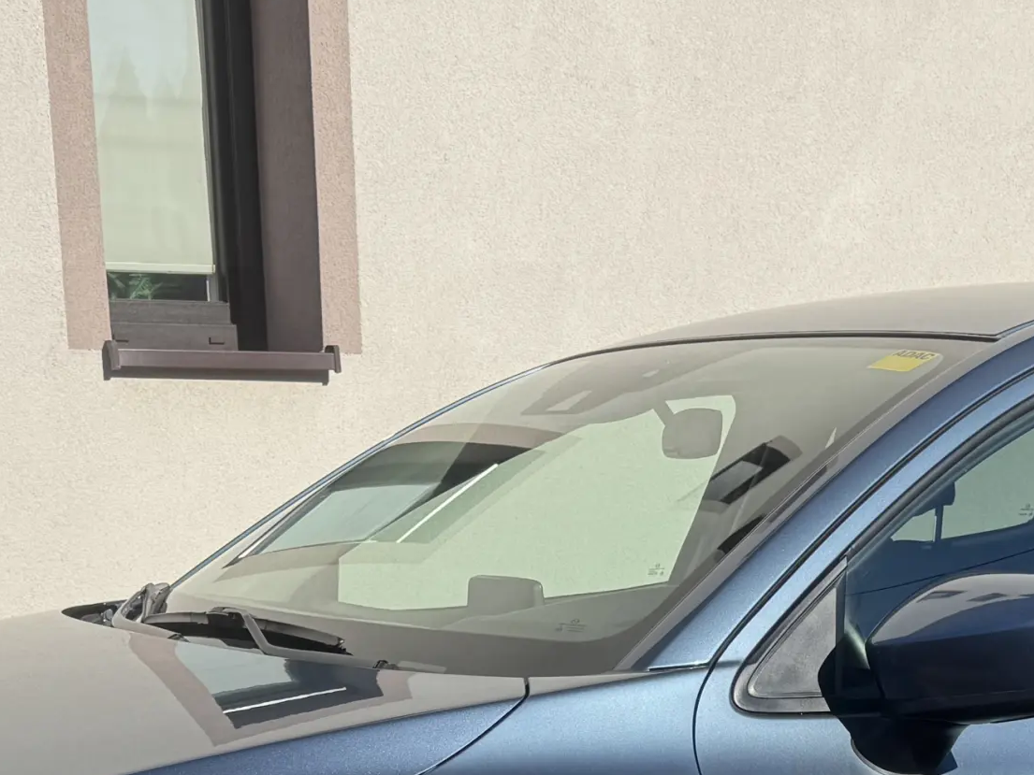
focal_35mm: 70
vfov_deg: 19.0
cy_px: 1090
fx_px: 2091
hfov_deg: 27.8
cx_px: 544
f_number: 1.78
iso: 80
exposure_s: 1/6410
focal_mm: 6.76
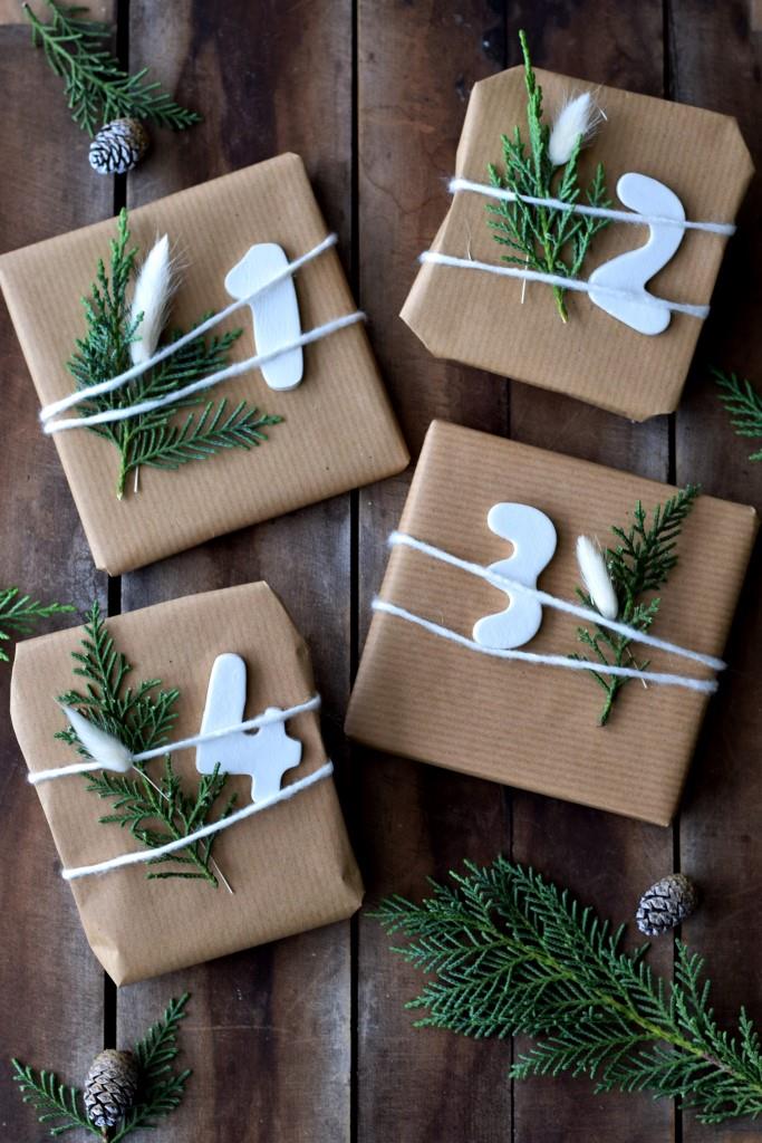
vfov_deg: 27.0
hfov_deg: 18.2
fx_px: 2380
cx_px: 381
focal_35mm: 75
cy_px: 572
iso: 160
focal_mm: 50
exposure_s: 1/60
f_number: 3.5
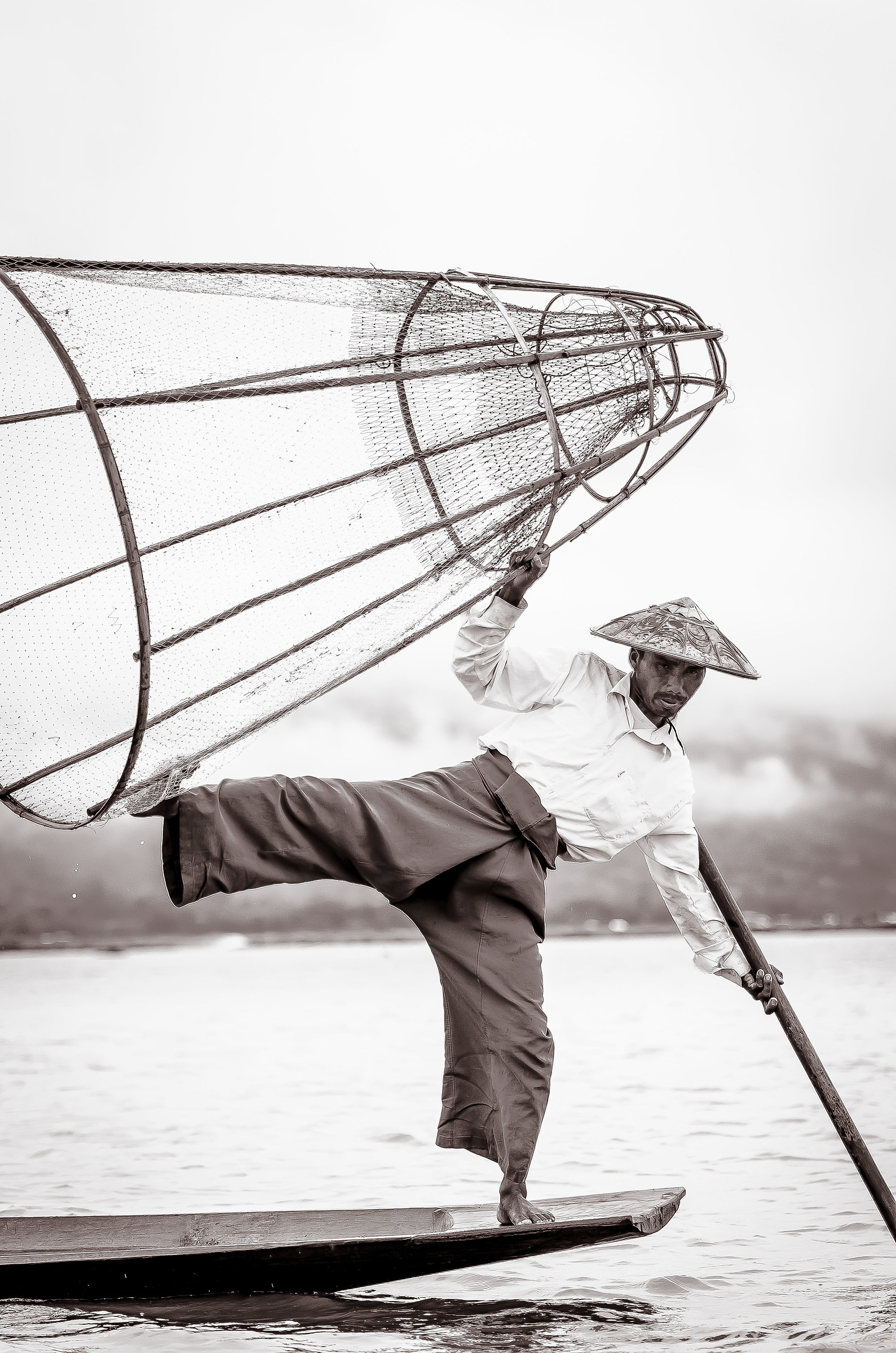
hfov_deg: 9.9
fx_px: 5176
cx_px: 448
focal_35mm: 138
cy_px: 676
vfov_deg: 14.9
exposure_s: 1/500
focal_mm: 92
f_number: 2.8
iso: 320
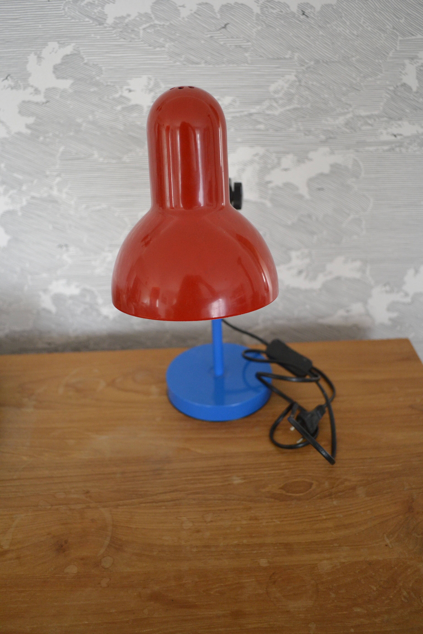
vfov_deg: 61.9
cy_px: 317
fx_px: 529
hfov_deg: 43.6
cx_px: 212
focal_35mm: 30
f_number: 3.8
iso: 1100
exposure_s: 1/60
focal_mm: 20
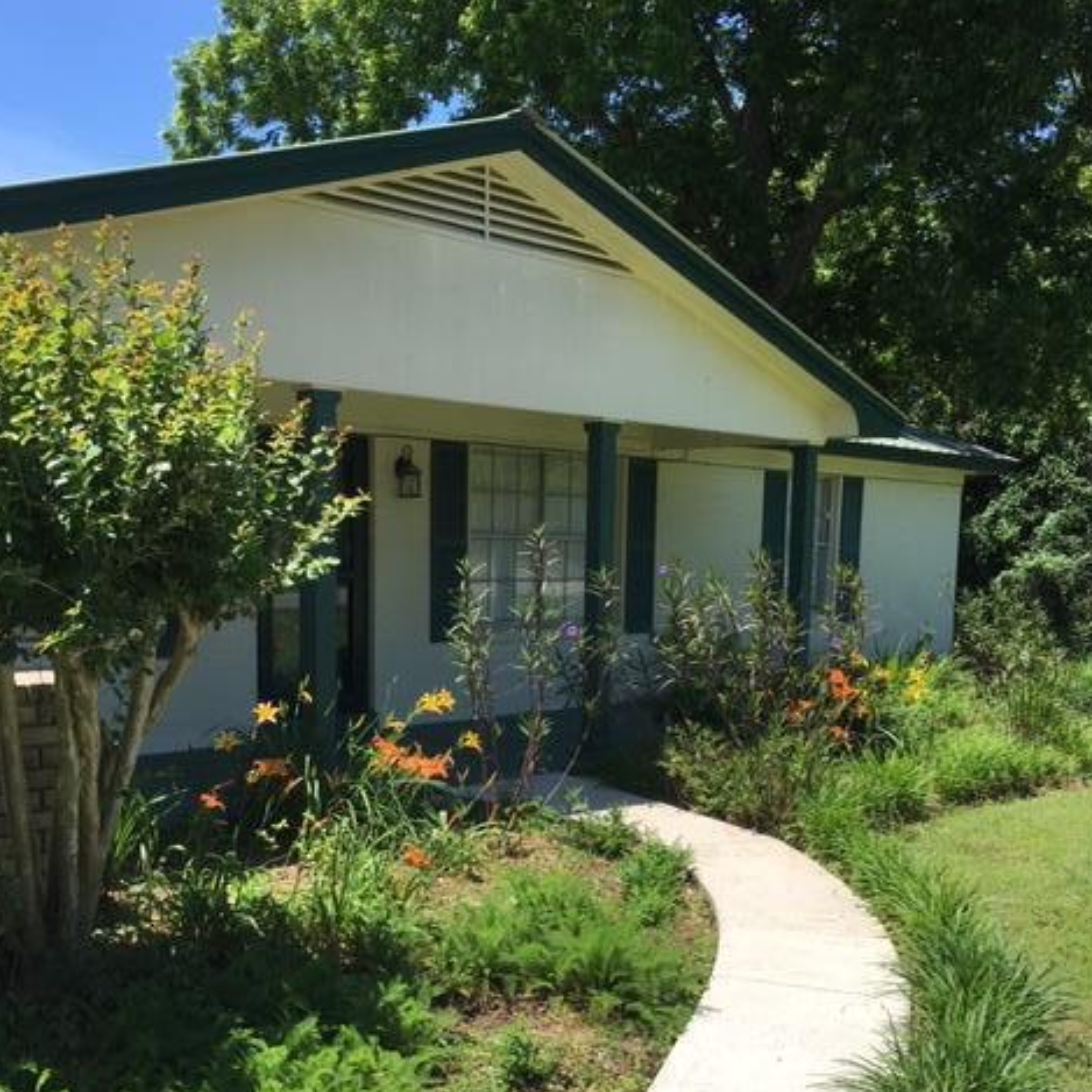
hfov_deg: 47.2
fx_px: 1249
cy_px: 689
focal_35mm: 35
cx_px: 545
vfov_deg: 46.8
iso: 25
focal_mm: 4.15
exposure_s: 1/1148
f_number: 2.2
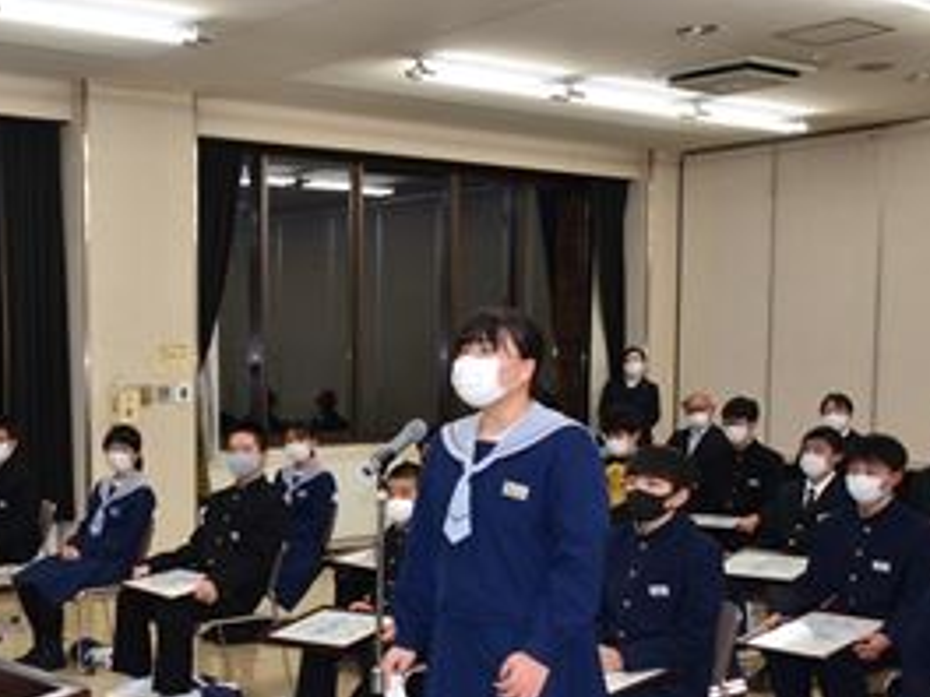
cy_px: 519
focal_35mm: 49
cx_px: 148
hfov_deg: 37.1
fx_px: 1316
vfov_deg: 29.2
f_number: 5.6
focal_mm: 18
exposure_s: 1/80
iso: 800
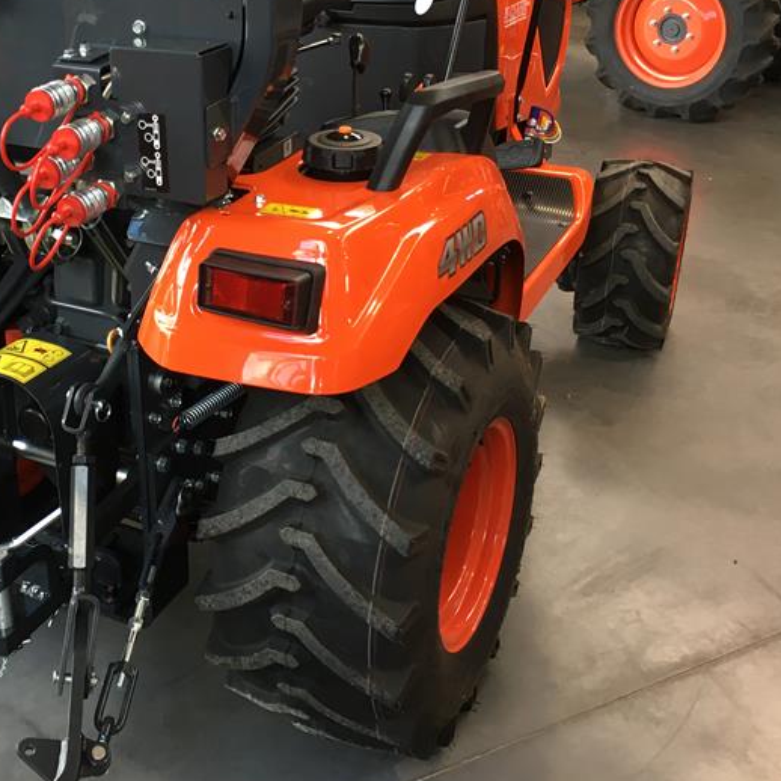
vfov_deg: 35.8
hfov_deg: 35.4
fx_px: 1200
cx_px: 211
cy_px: 273
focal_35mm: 47
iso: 32
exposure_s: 1/33
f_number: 2.2
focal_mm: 4.15
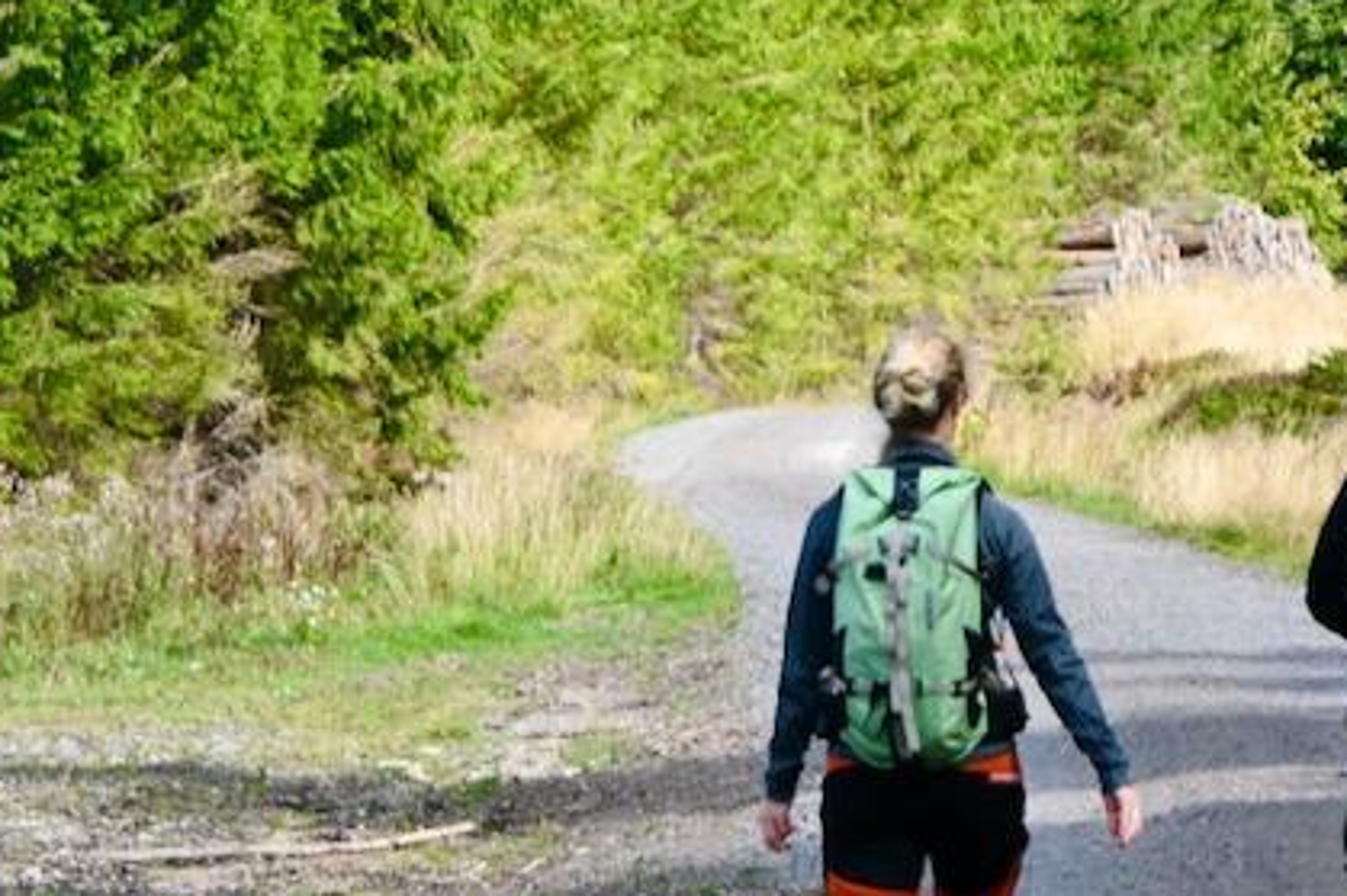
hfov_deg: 10.4
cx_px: 1308
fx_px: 7368
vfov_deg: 7.0
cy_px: 369
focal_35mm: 197
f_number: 6.3
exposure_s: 1/320
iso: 100
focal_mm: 50
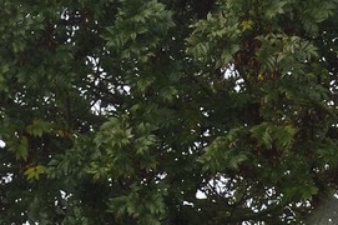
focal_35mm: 413
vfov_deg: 3.3
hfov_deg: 4.9
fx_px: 3873
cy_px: 564
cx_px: 695
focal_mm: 70
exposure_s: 1/125
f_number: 9
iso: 200
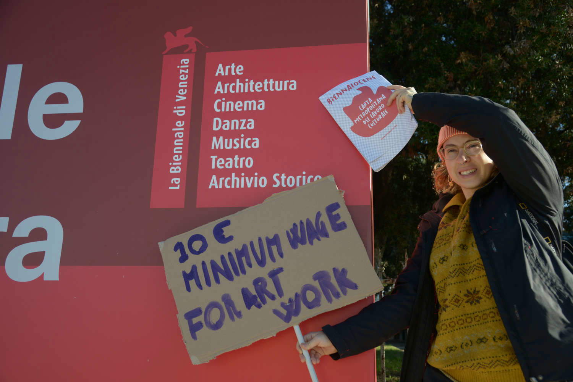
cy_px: 191
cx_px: 286
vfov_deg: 41.1
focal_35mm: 32
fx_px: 509
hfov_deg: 58.7
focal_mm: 32
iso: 400
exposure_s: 1/800
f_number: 5.6
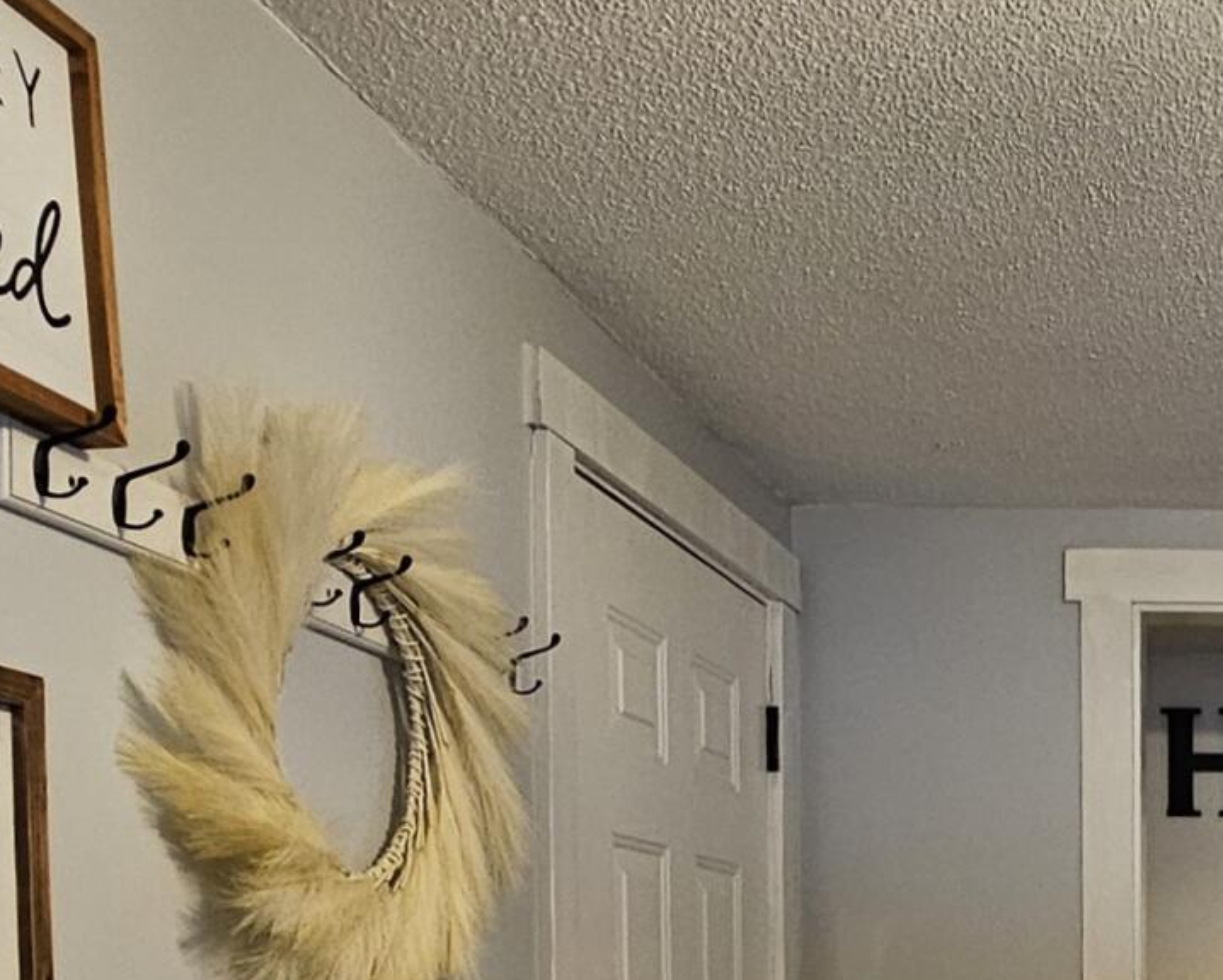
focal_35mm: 53
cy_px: 1200
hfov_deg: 31.2
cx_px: 1368
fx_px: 1919
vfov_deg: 25.5
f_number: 2.2
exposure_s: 1/60.2
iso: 200
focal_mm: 2.2
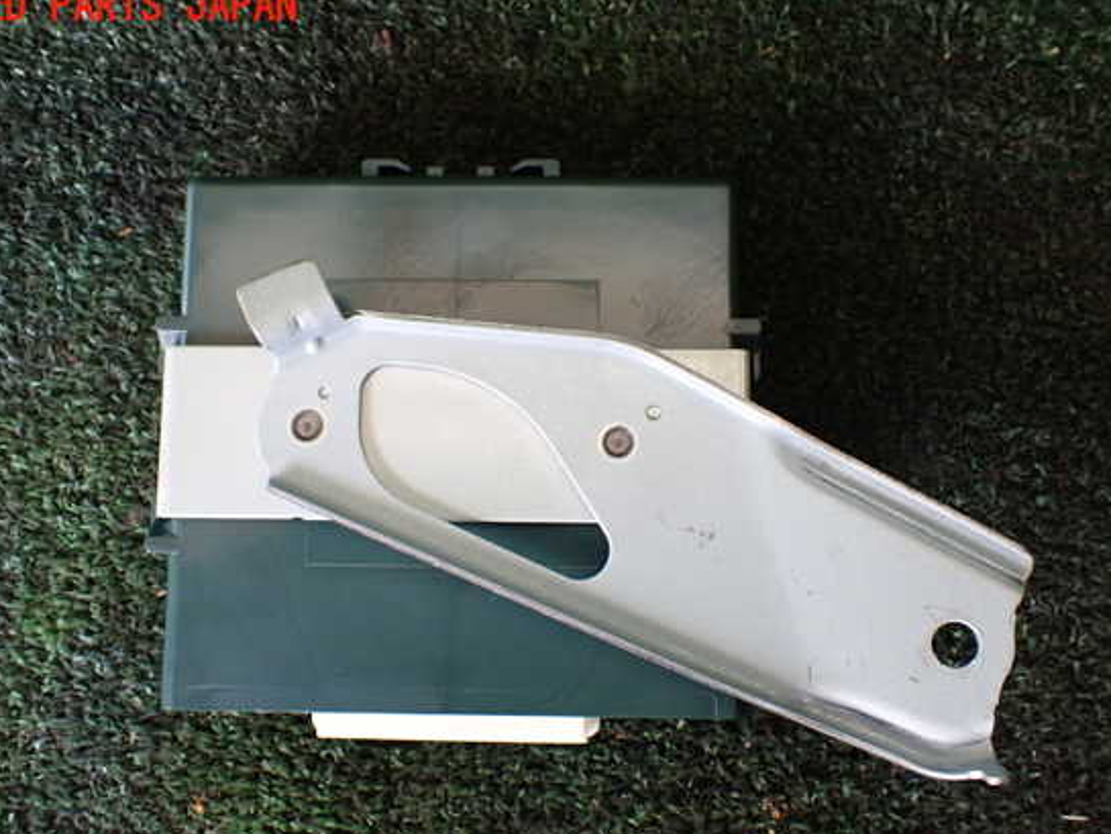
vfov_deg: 42.9
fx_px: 1059
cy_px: 440
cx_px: 538
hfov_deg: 55.3
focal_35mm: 33
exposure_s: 1/125
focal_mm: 5.4
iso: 500
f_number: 2.3
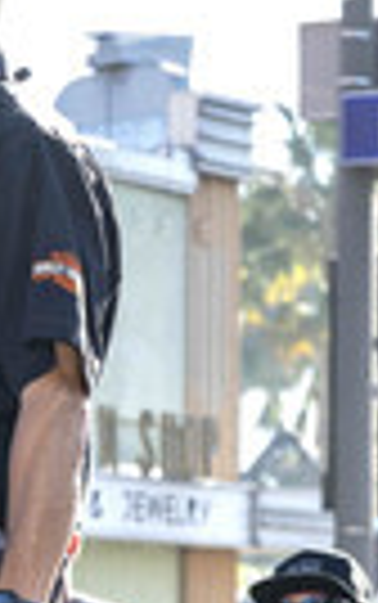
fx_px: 3503
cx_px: -162
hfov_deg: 6.1
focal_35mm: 213
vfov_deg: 9.8
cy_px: 626
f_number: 5.6
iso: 400
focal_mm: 70
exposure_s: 1/200
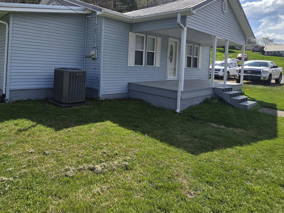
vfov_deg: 61.2
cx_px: 81
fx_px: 172
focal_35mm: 21
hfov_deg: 74.9
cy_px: 63
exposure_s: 1/3717
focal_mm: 2.2
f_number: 2.2
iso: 50
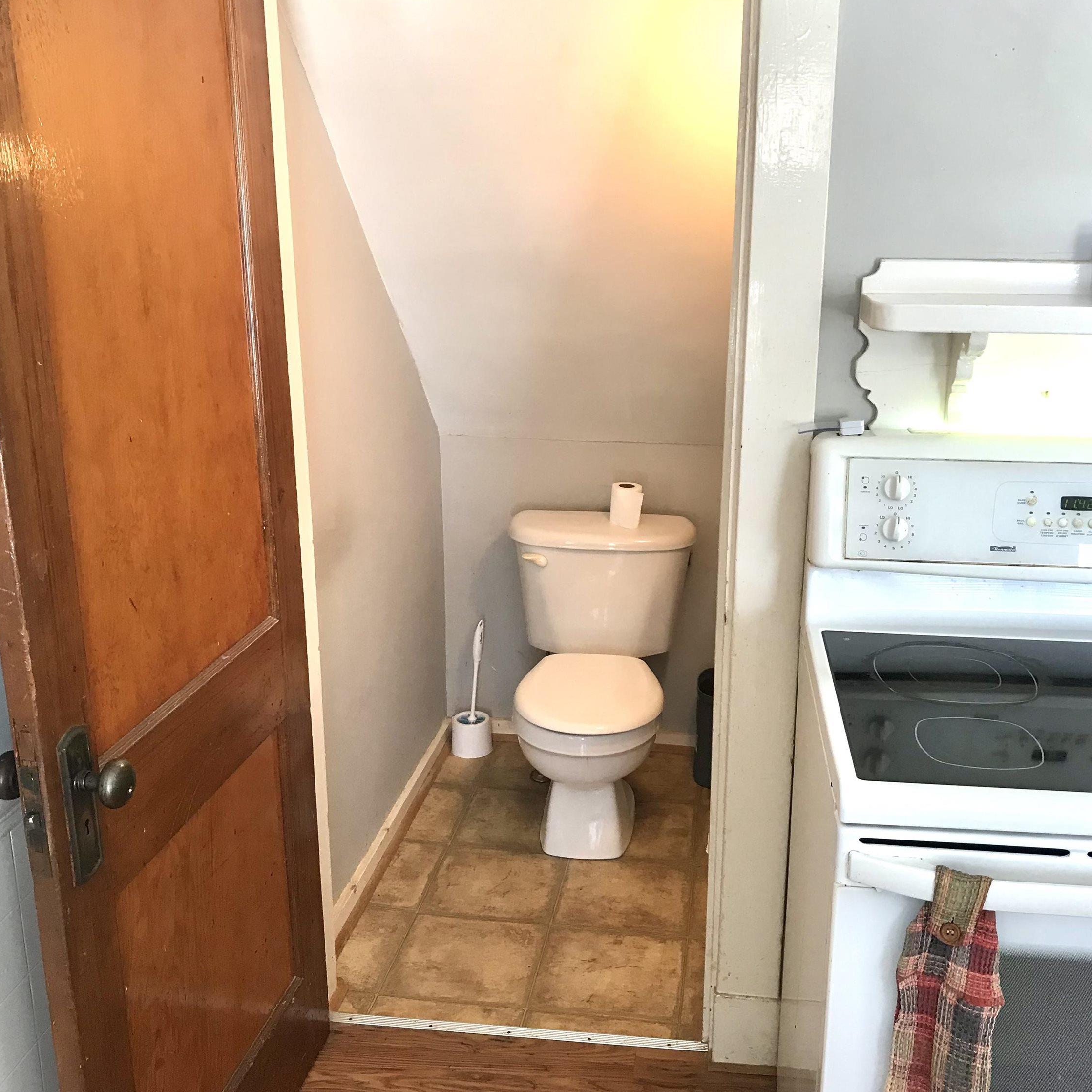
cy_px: 558
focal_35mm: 34
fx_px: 1213
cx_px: 591
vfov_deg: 48.4
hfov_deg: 48.4
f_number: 1.8
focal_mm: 3.99
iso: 32
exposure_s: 1/24
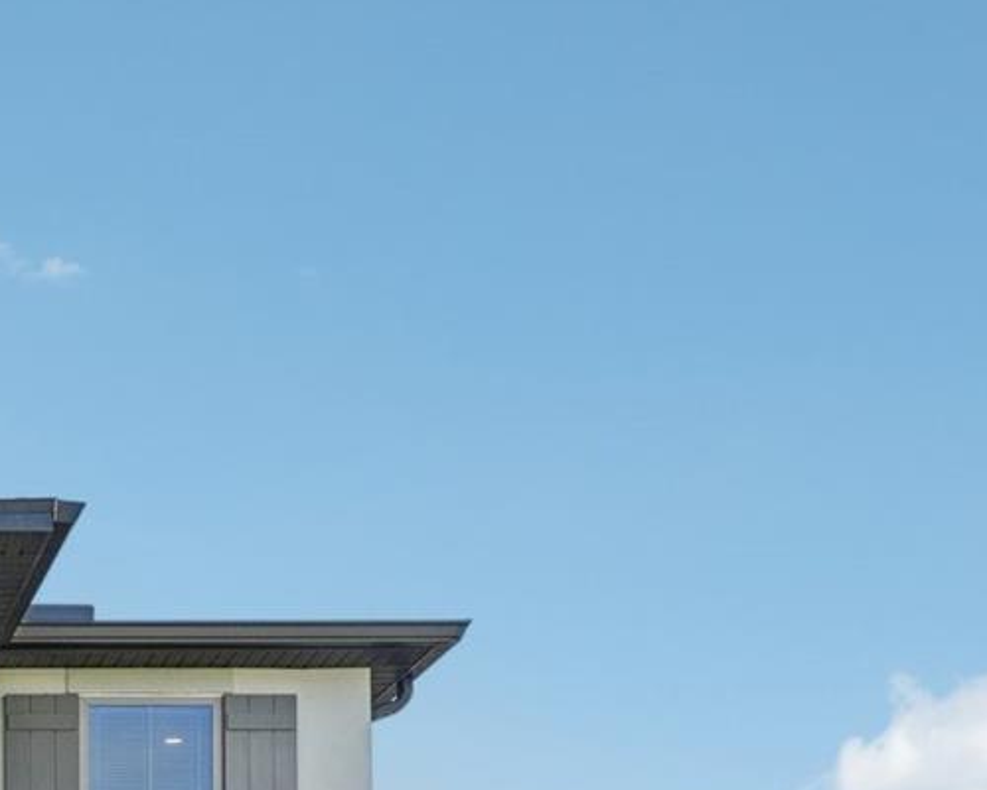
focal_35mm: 57
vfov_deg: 24.2
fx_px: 1665
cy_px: 946
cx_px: -363
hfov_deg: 26.7
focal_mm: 19
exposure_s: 1/320
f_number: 8
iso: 400
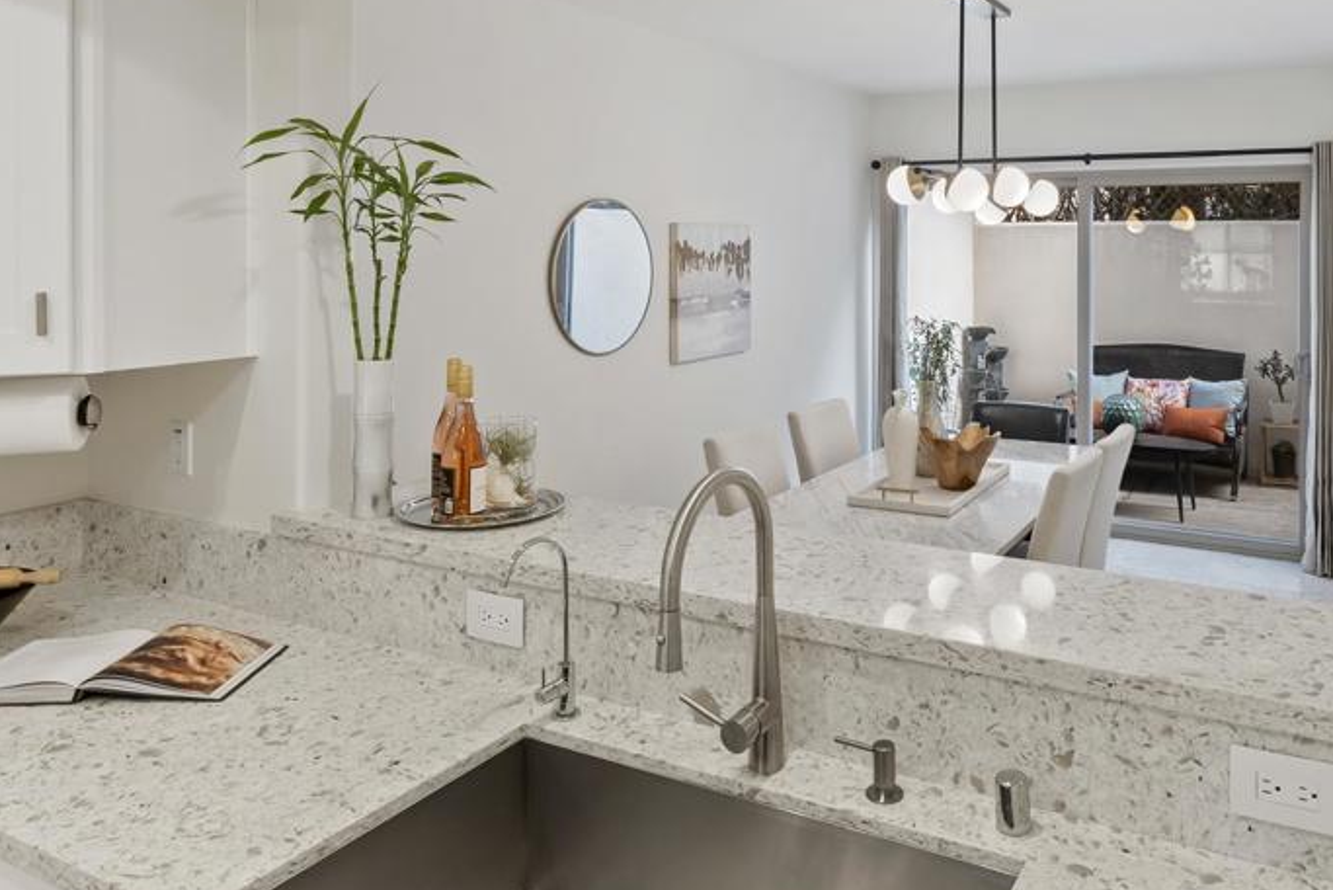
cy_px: 267
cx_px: 837
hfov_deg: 66.3
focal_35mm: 27
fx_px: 1000
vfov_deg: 46.9
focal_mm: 18
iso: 500
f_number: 8
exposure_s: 1/8
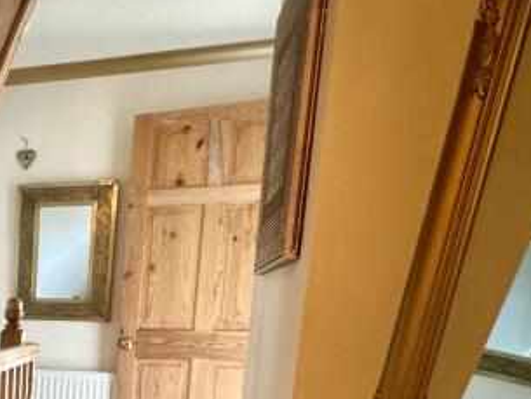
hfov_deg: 32.4
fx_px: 721
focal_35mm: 47
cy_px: 427
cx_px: -125
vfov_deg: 28.4
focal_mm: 2.22
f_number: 2.2
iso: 1000
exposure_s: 1/33
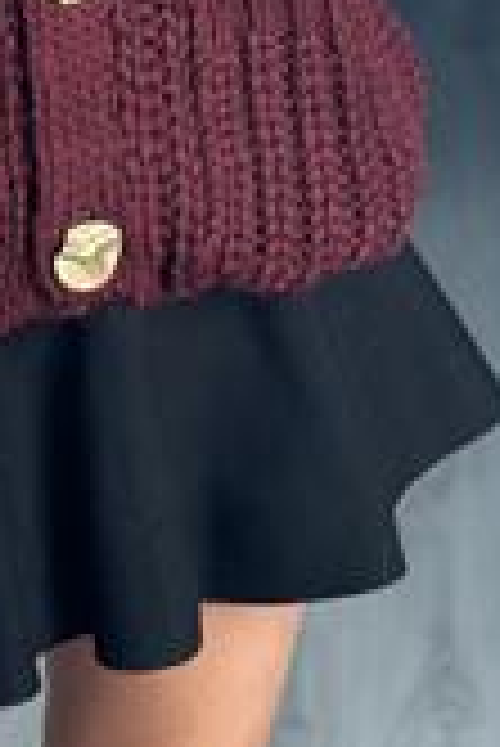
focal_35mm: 152
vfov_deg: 13.1
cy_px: -207
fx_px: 3160
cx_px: 45
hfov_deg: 9.0
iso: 80
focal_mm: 6.86
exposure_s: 1/150
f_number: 1.78
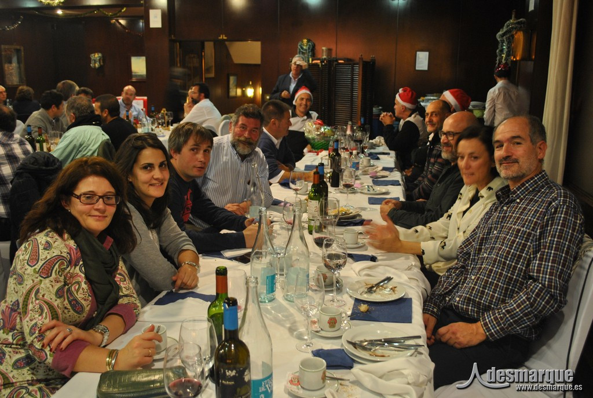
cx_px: 296
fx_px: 545
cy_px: 199
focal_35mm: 33
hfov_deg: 57.1
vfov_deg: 40.1
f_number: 4
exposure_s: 1/6
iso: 400
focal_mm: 22
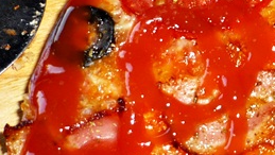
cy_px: -24
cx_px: 288
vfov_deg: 9.9
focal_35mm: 121
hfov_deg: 17.2
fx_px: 883
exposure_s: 1/30
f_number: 2.9
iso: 100
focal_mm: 6
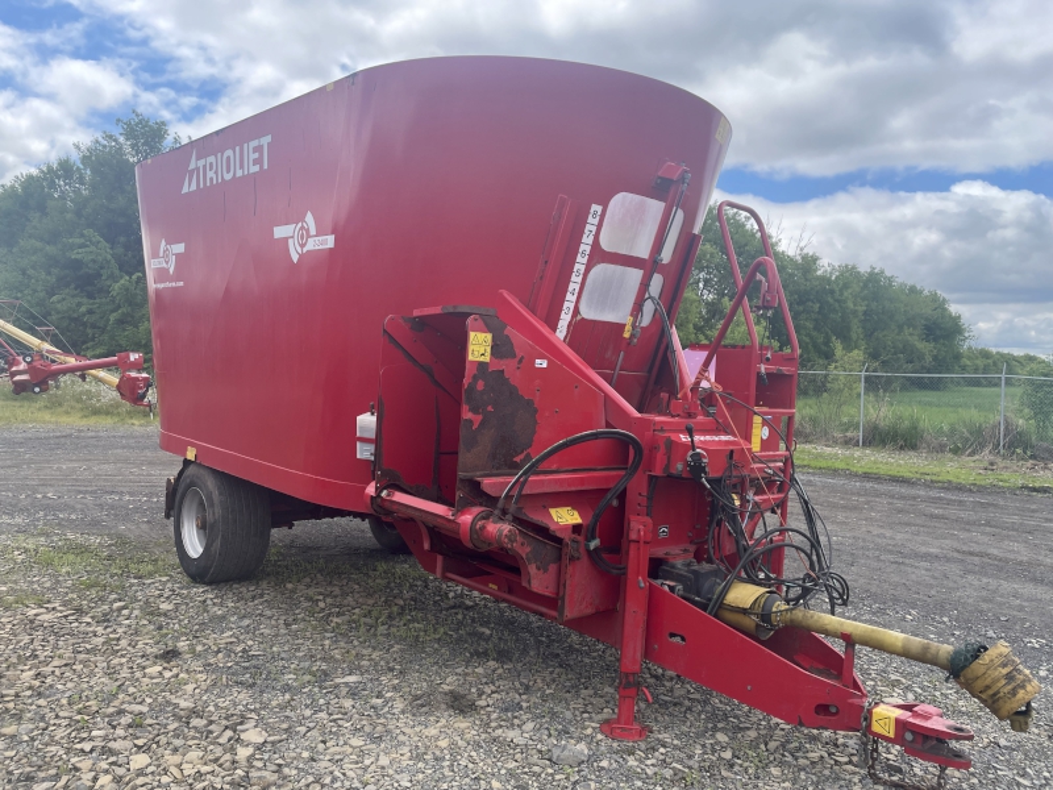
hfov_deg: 67.3
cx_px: 526
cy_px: 395
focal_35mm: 26
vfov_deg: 53.1
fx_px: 791
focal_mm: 4.2
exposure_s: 1/1531
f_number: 1.6
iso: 32
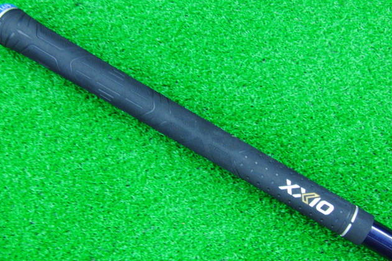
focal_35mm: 39
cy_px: 125
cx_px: 194
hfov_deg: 49.6
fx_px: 425
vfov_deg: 34.2
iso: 400
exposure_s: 1/15
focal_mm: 6.42
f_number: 3.6
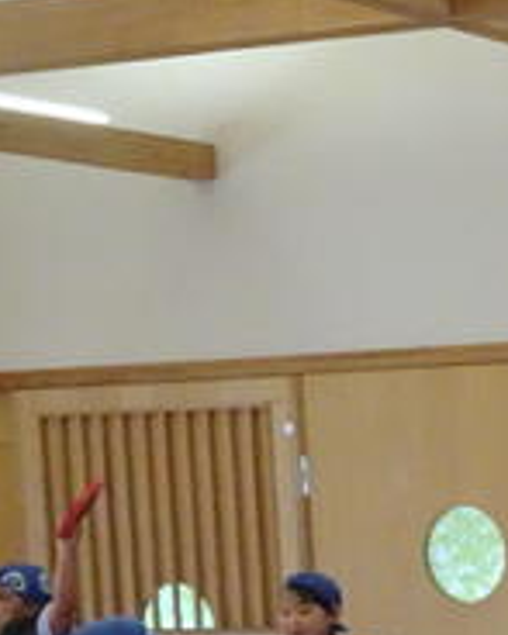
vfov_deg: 13.9
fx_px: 2520
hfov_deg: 10.8
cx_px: 926
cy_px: 782
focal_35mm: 134
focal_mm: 6.2
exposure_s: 1/125
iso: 1600
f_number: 4
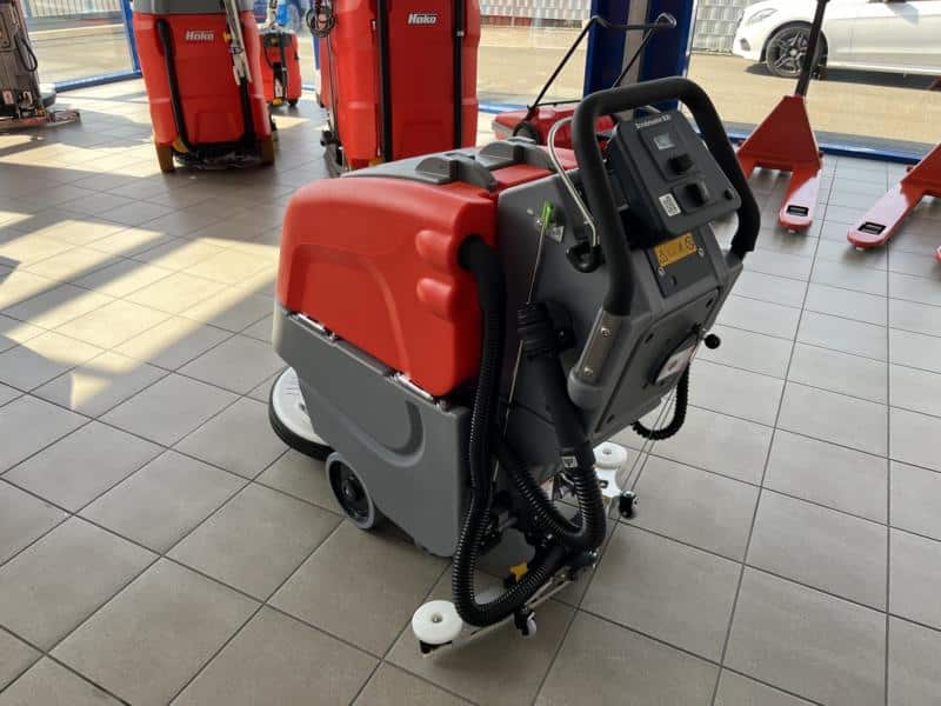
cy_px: 353
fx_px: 707
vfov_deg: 53.1
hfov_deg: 67.3
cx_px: 470
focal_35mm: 26
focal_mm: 5.1
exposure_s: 1/256
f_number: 1.6
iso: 50
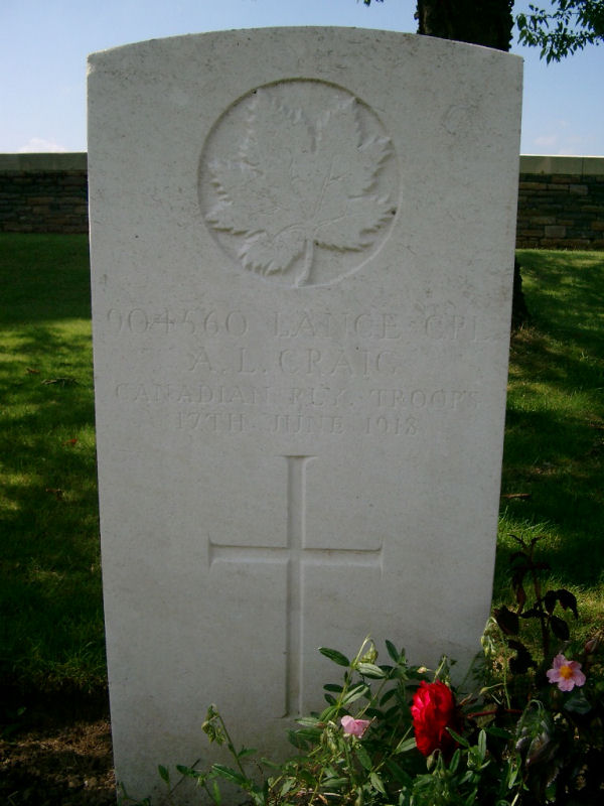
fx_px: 861
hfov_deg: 38.7
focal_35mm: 37
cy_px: 403
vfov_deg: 50.1
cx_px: 302
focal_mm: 7.6
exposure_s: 1/640
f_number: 5
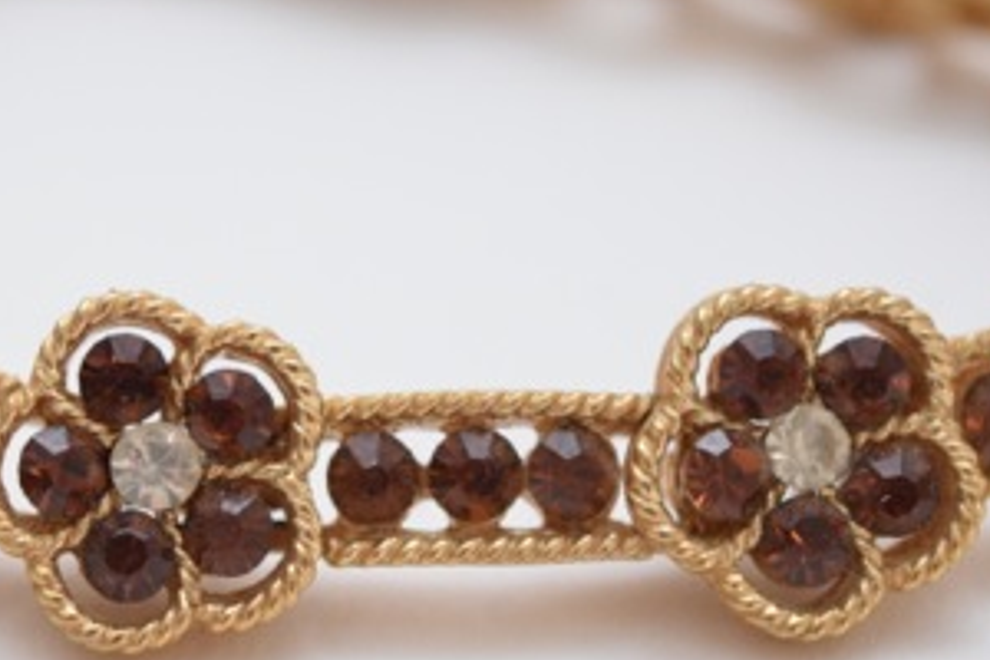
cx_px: 191
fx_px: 4841
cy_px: 450
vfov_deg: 7.8
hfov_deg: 11.6
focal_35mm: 176
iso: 1600
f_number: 5.6
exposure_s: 1/125
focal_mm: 55
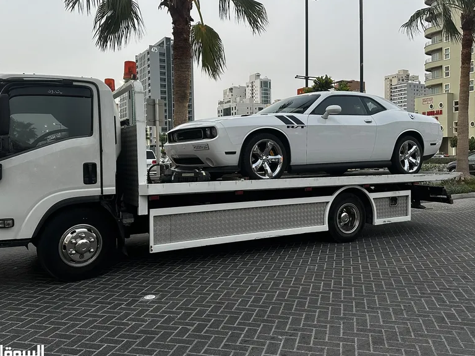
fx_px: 412
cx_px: 236
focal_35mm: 30
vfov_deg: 46.8
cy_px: 167
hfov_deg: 60.0
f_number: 1.78
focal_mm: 6.86
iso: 200
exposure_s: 1/100
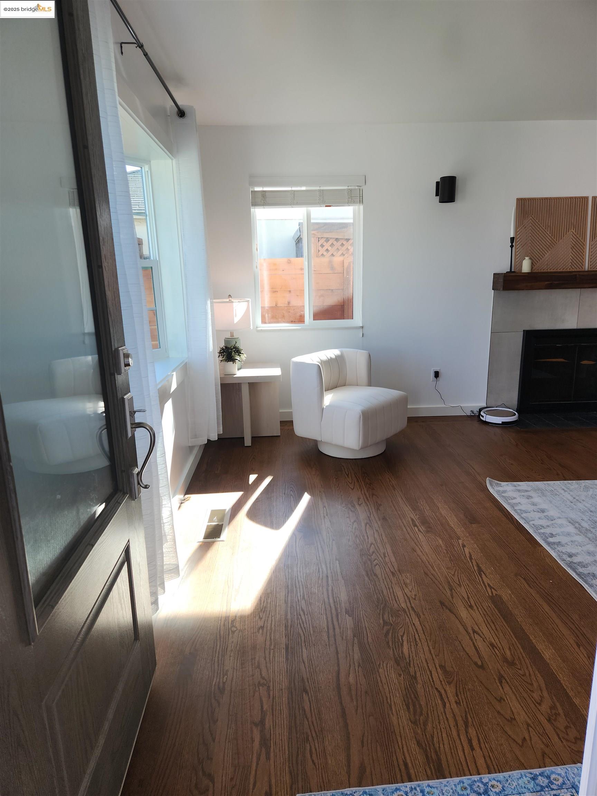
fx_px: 529
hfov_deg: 58.9
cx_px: 298
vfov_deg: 73.9
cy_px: 398
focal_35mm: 23
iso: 20
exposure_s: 1/143
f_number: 1.8
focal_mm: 5.4
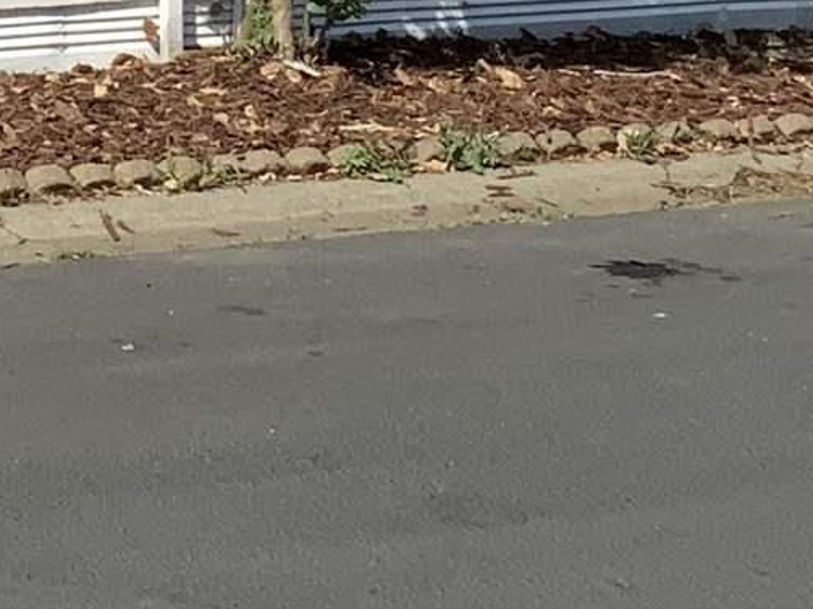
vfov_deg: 8.1
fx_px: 4156
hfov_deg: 10.9
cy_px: -499
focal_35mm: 177
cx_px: -267
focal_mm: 3
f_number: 1.8
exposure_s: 1/2801
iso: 20
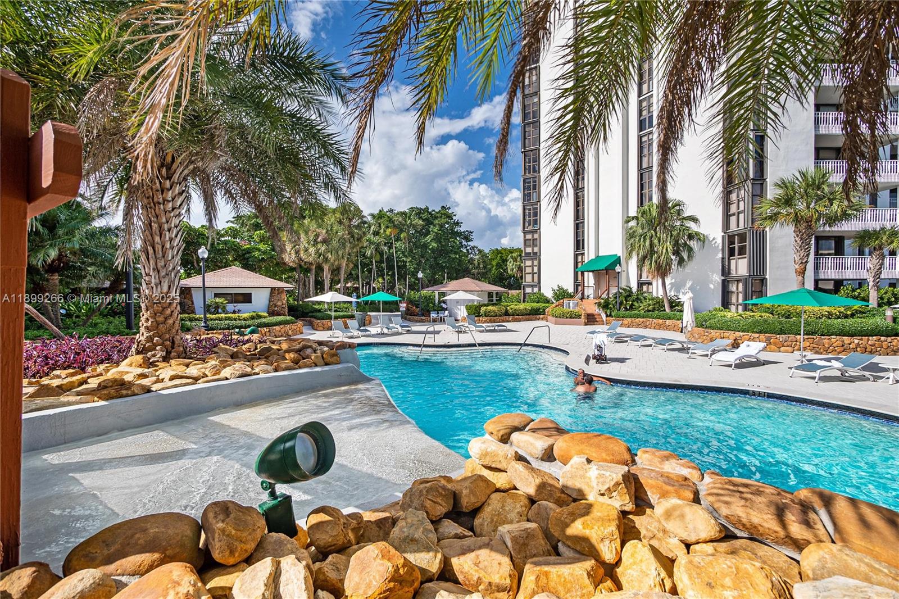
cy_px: 300
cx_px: 450
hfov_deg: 104.3
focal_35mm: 14
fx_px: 350
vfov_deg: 81.2
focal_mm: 7
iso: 100
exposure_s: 1/500
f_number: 5
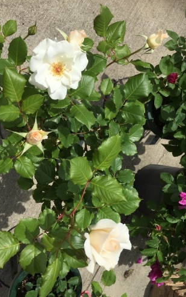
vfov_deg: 61.2
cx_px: 75
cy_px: 148
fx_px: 251
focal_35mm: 31
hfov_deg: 40.4
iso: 32
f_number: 2.2
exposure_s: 1/2475
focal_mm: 4.15
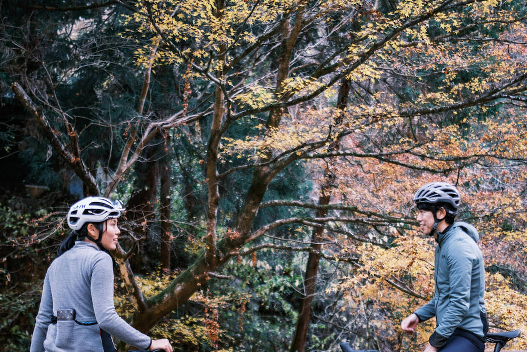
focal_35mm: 48
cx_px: 285
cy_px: 234
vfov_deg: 27.9
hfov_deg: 41.1
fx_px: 703
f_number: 1.4
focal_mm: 23
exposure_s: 1/150
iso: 160
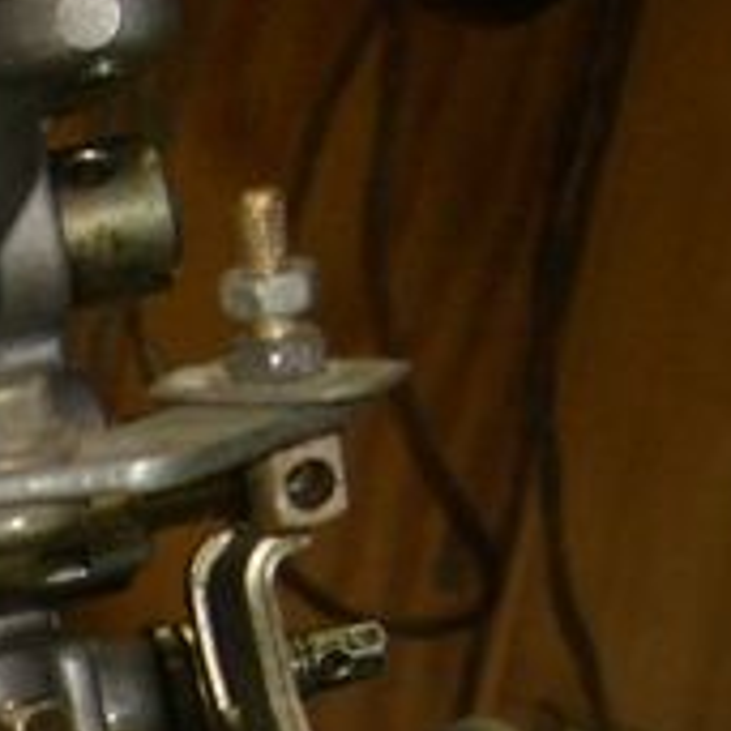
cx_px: -500
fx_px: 3464
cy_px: 1141
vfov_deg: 11.5
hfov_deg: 11.3
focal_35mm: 145
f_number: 2.8
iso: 100
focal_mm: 5.8
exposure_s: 1/45
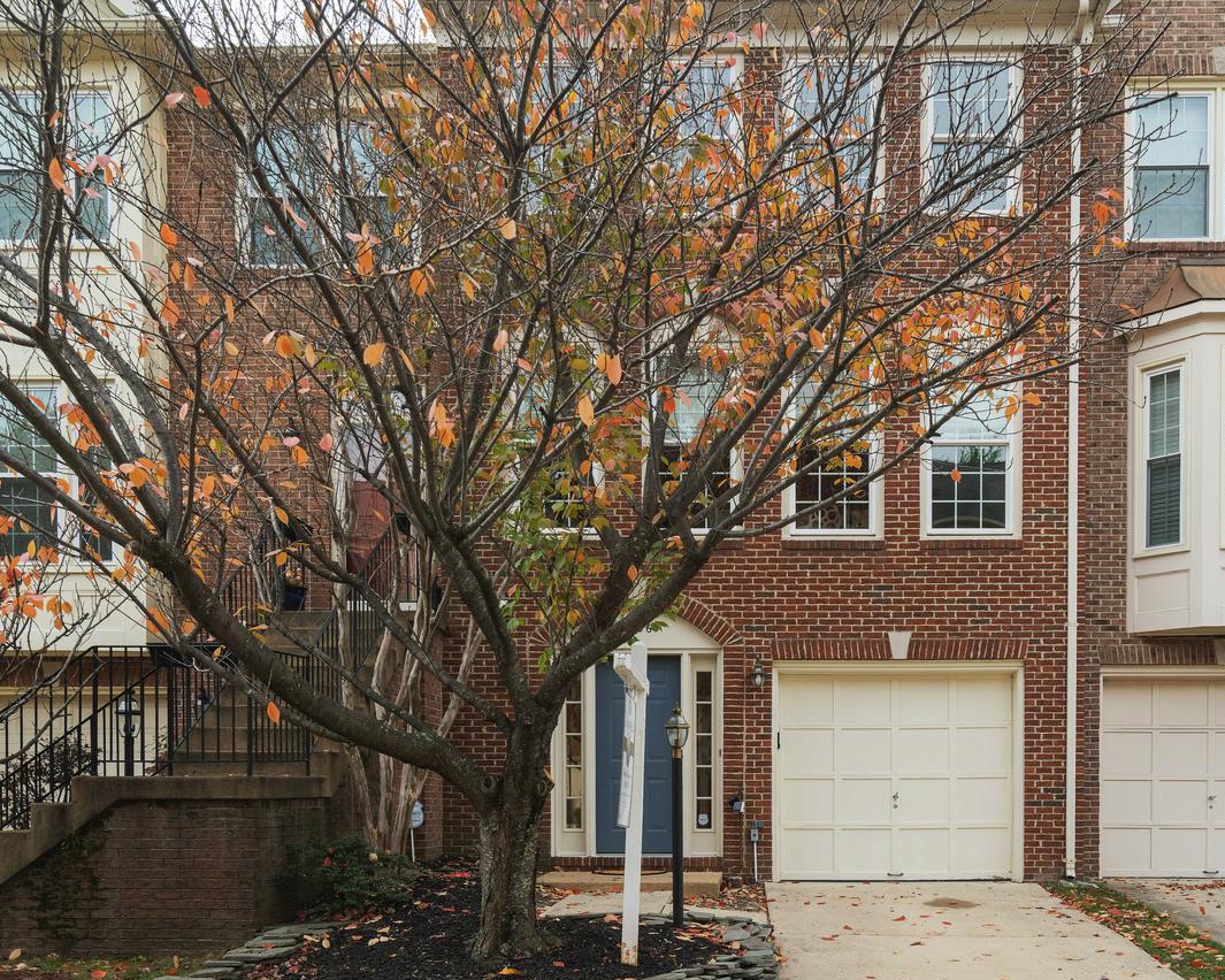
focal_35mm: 33
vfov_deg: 44.5
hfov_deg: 53.9
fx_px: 1196
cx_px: 727
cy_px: 507
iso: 1250
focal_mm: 26
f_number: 8
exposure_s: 1/800
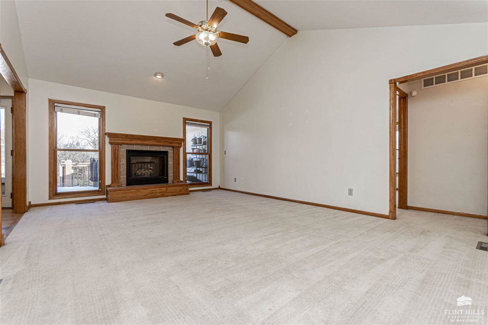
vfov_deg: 77.3
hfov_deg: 100.4
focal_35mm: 15
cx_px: 244
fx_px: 203
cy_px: 162
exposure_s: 1/60
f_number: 10
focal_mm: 10
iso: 1250
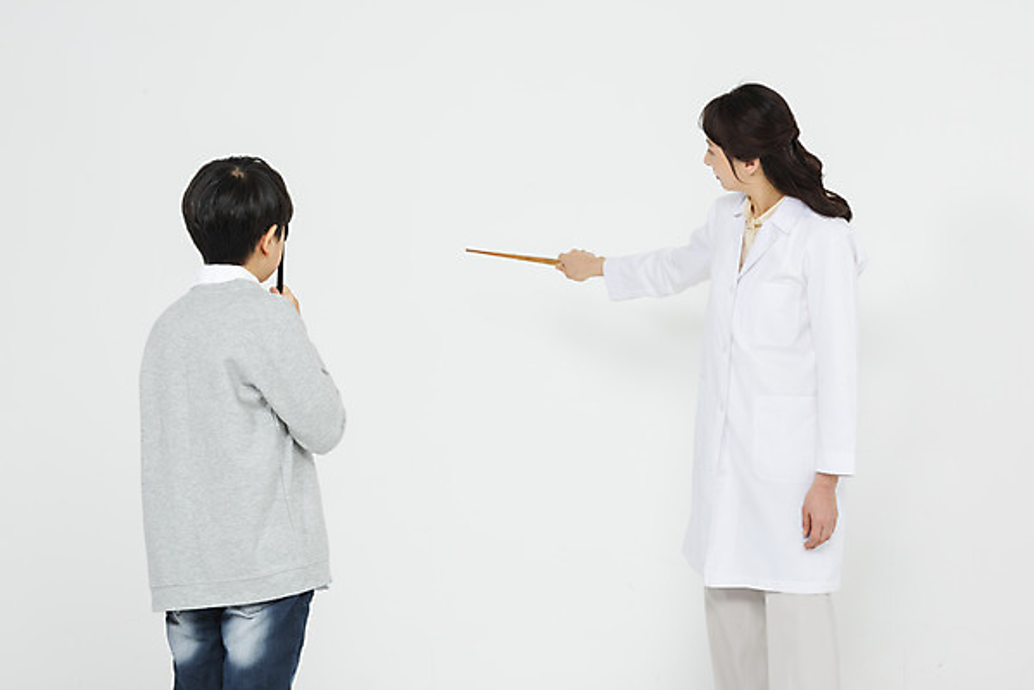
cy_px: 345
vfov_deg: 13.7
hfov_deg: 20.4
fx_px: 2873
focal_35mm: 100
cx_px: 517
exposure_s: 1/125
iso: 100
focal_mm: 100
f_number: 18
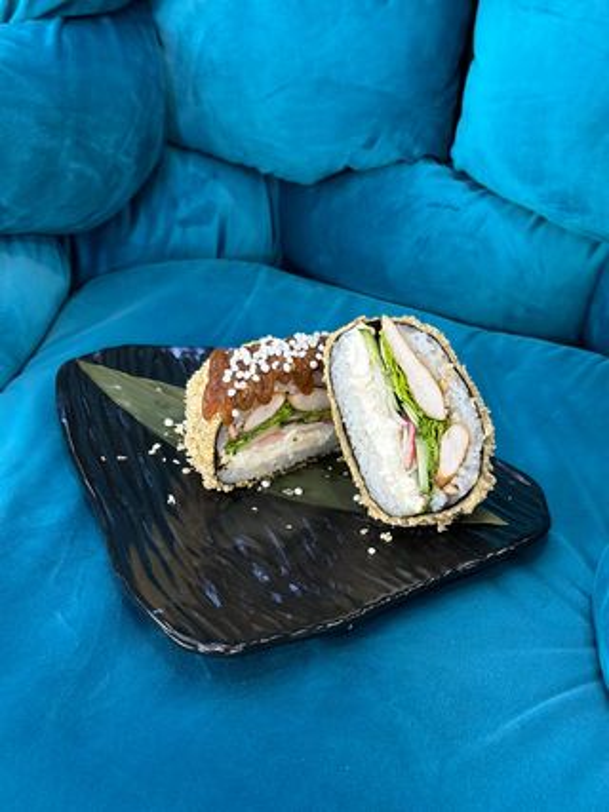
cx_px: 304
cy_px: 406
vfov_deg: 39.7
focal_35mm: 48
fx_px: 1127
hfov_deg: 30.3
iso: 250
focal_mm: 6.86
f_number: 1.8
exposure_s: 1/50
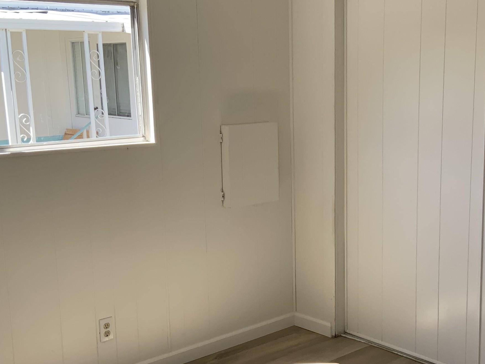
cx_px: 275
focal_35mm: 51
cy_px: 209
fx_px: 715
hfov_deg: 37.4
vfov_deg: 28.5
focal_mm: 3
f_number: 1.8
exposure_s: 1/327
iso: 16
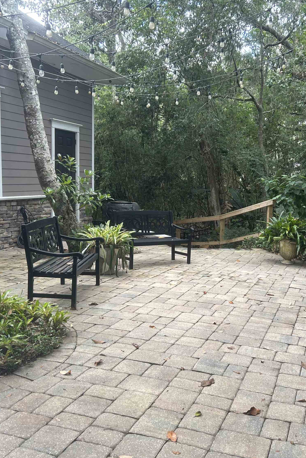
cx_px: 207
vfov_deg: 51.9
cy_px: 232
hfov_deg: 35.6
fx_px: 472
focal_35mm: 37
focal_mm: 5.7
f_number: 1.5
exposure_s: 1/121
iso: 50
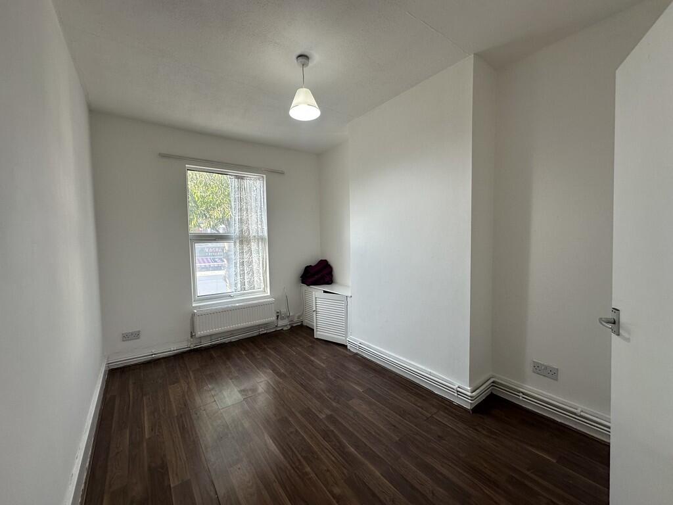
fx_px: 272
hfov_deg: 102.1
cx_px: 336
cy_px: 252
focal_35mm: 14
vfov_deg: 85.7
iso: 50
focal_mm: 2.22
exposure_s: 1/100
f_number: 2.2
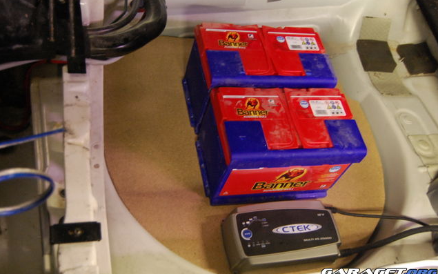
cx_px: 219
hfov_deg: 49.3
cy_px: 133
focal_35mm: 40
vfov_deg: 32.0
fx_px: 478
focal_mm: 26
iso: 1600
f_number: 4.2
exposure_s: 1/4
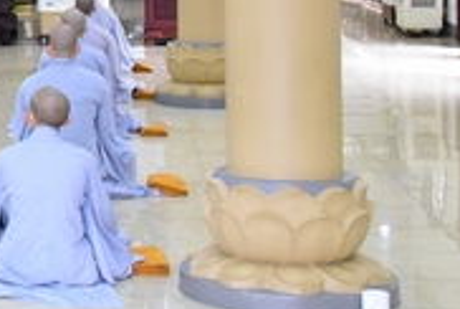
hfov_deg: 15.8
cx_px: -308
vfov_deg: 11.9
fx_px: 1459
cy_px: -41
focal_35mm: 114
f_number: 5
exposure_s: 1/125
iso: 6400
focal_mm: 32
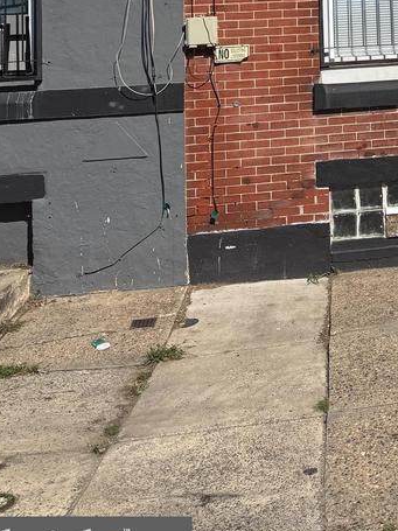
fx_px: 874
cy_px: -47
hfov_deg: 23.7
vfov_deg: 30.4
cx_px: 460
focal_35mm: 57
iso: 80
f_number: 1.78
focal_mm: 6.76
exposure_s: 1/7092
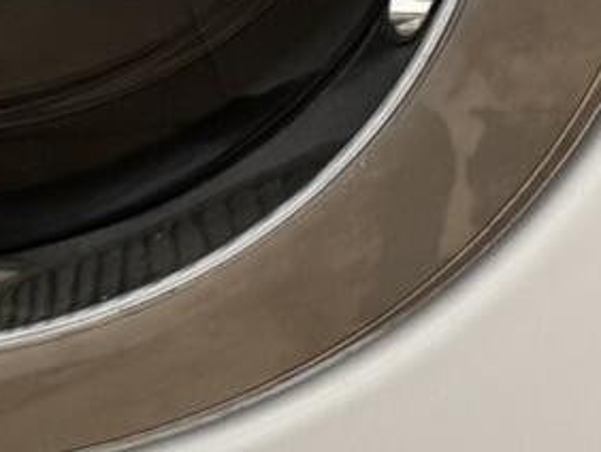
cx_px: 925
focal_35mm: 174
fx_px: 3024
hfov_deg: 10.9
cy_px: -128
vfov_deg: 8.4
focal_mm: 6.76
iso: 800
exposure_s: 1/60
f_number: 1.78
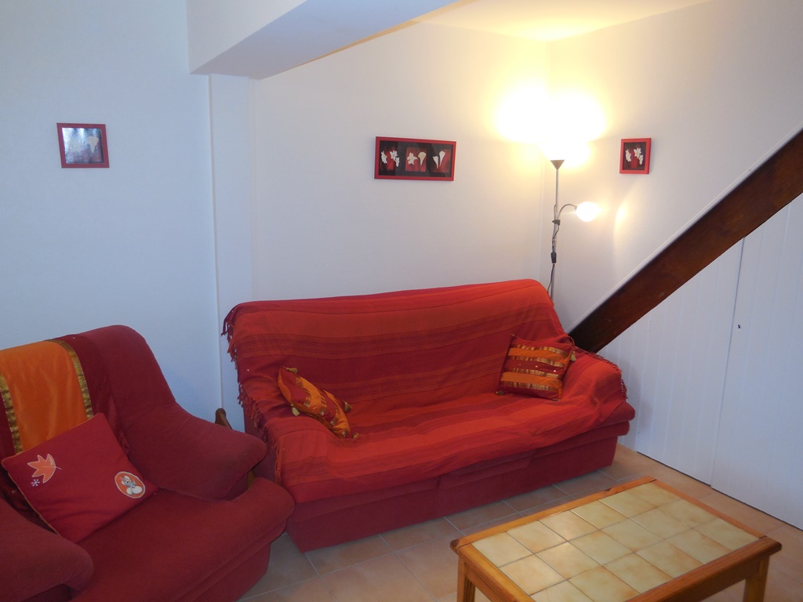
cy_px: 301
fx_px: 580
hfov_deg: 69.4
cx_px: 402
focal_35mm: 25
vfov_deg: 54.9
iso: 200
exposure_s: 1/25
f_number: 3.1
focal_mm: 4.5
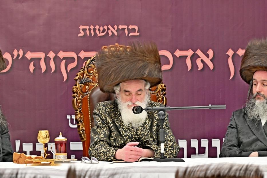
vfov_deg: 7.0
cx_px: 133
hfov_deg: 10.4
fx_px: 1460
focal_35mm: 197
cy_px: 87
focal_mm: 120
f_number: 4
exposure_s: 1/200
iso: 500
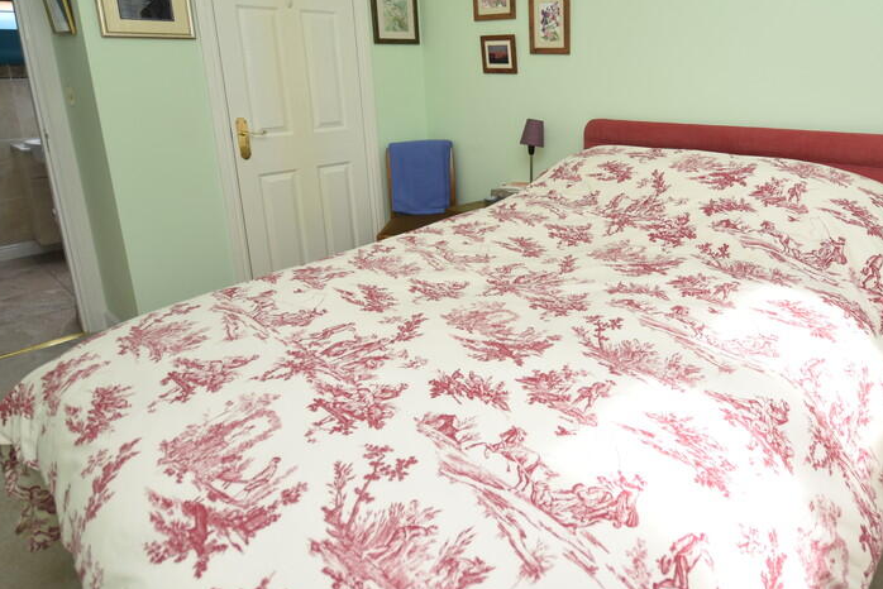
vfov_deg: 56.0
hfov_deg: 76.8
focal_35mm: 22
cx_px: 567
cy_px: 195
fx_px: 540
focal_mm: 10
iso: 220
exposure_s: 1/200
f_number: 5
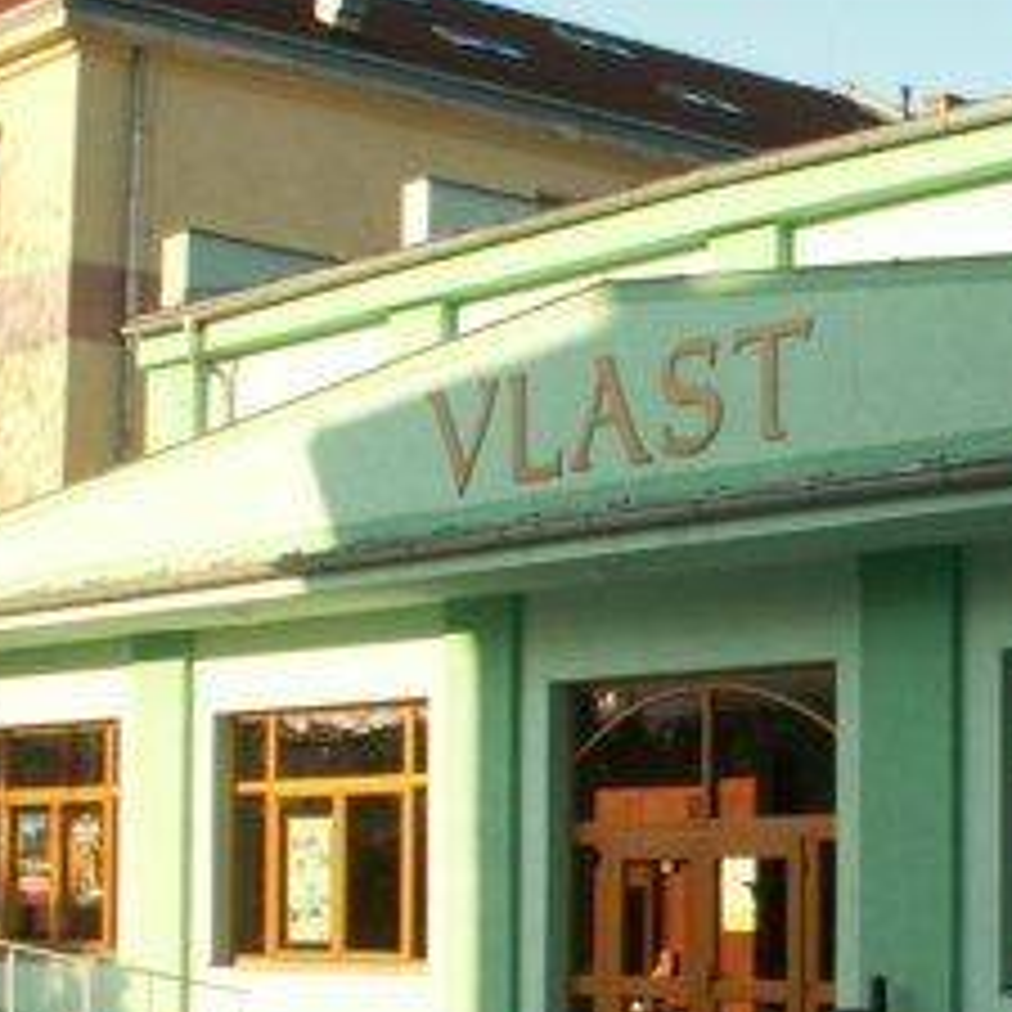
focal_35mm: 88
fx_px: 2911
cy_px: 720
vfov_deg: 19.6
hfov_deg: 19.3
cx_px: 936
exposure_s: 1/125
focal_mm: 5.86
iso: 50
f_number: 5
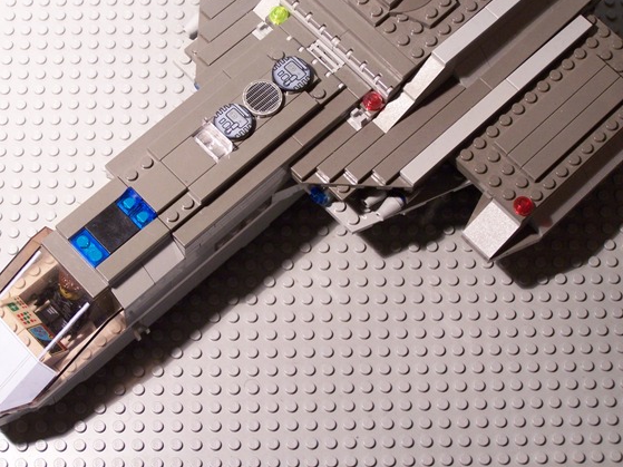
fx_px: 1421
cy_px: 201
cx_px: 284
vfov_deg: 18.6
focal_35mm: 79
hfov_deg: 24.7
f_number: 3.2
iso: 140
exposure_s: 1/15
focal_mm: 11.5
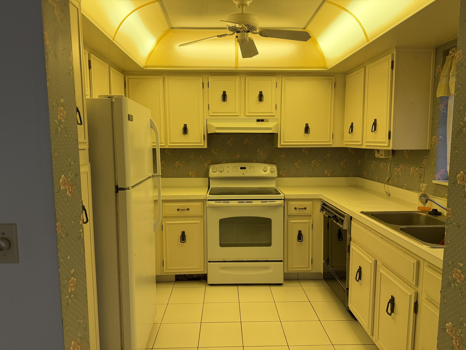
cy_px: 175
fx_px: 323
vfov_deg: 56.8
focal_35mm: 24
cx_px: 233
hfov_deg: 71.6
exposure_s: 1/120
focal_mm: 6.76
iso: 200
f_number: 1.78
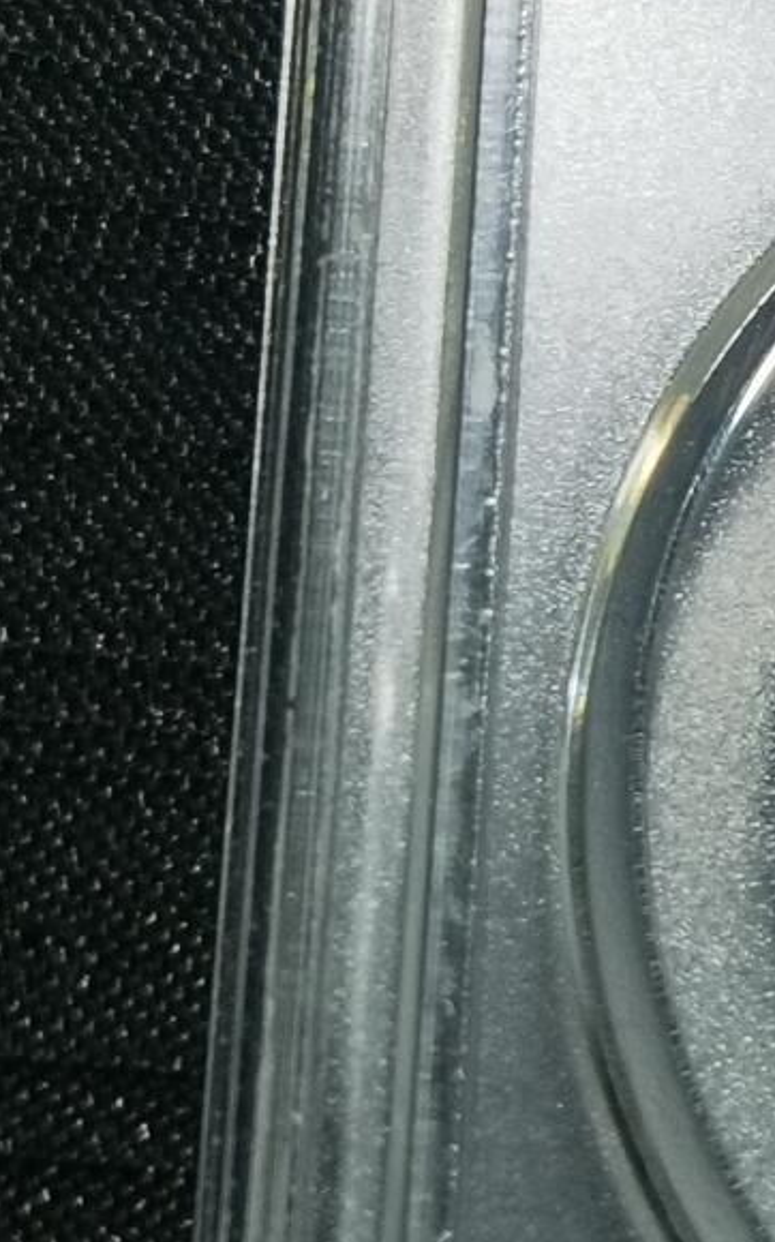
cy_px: 430
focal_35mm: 181
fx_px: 6123
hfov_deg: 7.0
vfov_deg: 11.6
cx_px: 1437
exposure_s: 1/100
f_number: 1.9
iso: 64
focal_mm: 6.67
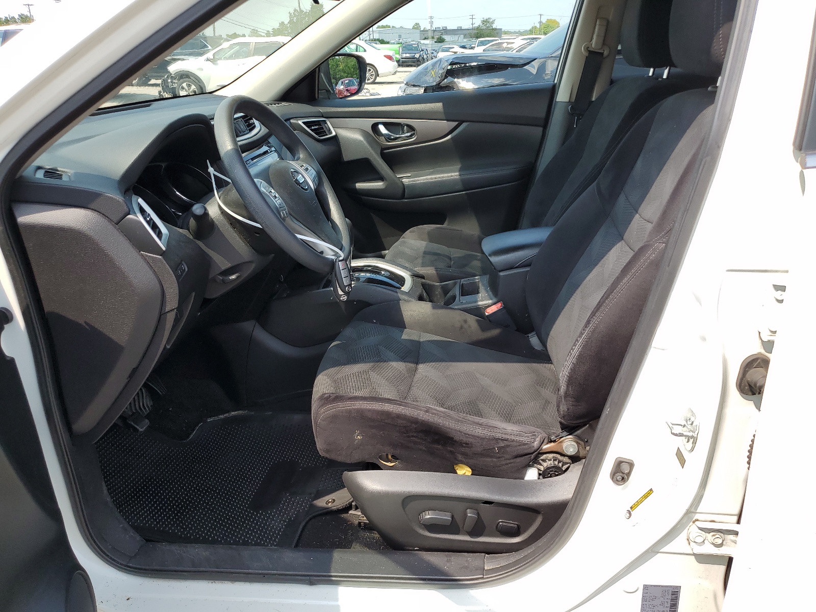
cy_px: 306
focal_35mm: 26
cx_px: 408
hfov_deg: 67.3
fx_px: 613
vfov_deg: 53.1
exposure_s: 1/1000
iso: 50
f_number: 1.5
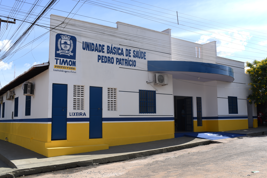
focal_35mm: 35
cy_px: 89
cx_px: 134
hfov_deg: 54.4
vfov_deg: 37.9
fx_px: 260
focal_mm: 35
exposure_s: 1/200
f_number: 7.1
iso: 50
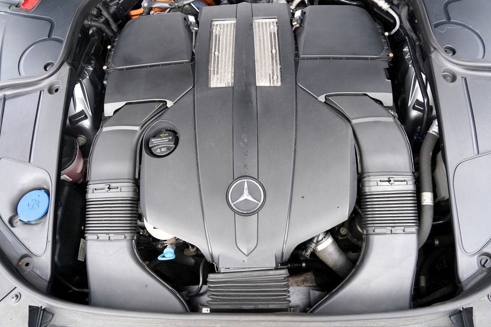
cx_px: 246
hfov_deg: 73.7
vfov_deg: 53.1
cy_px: 164
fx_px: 327
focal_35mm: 24
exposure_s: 1/160
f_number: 4
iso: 250
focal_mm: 24
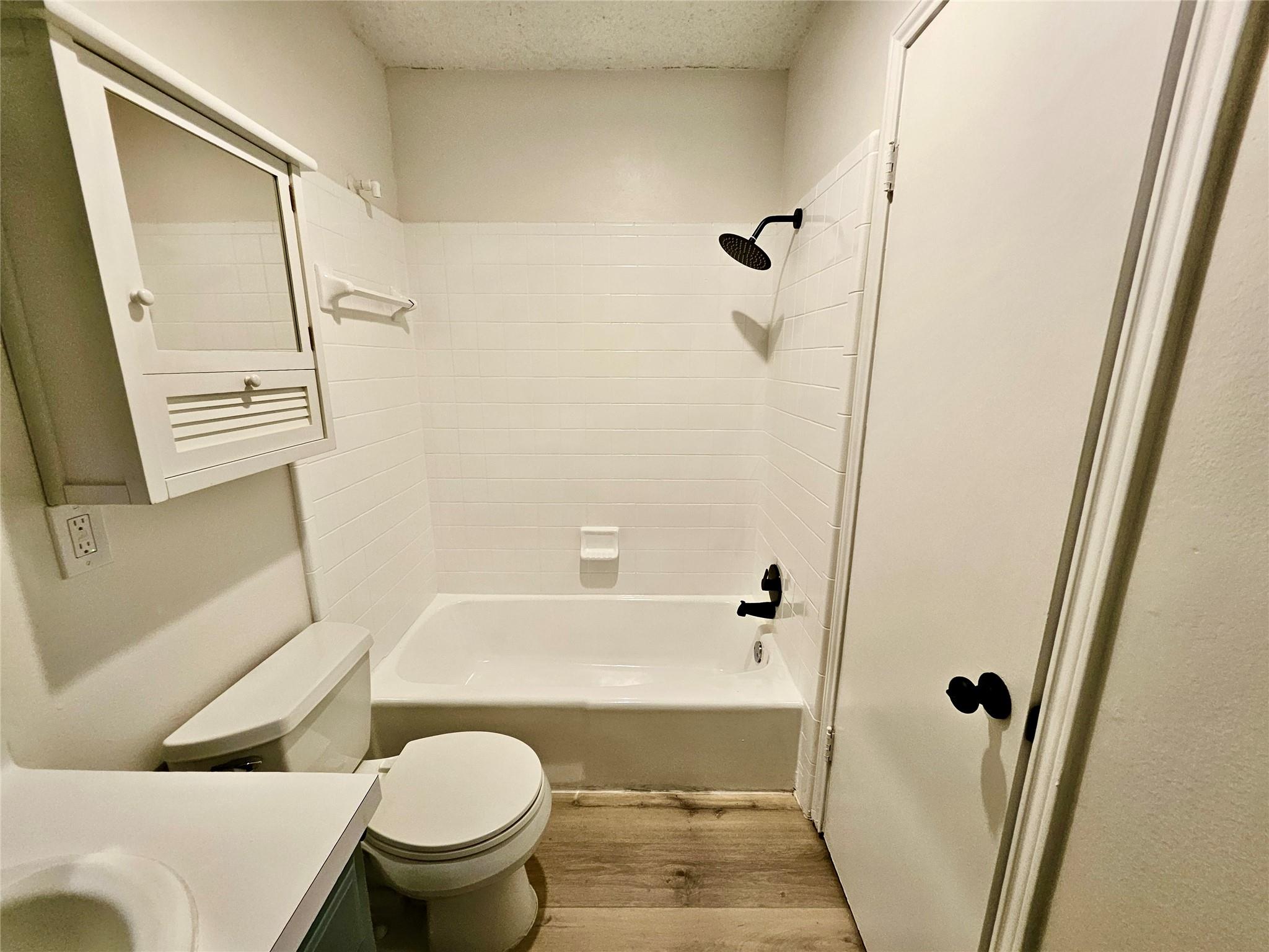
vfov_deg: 89.9
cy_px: 476
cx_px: 634
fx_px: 477
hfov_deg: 106.2
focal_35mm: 13
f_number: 2.2
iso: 125
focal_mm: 1.74
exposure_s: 1/60
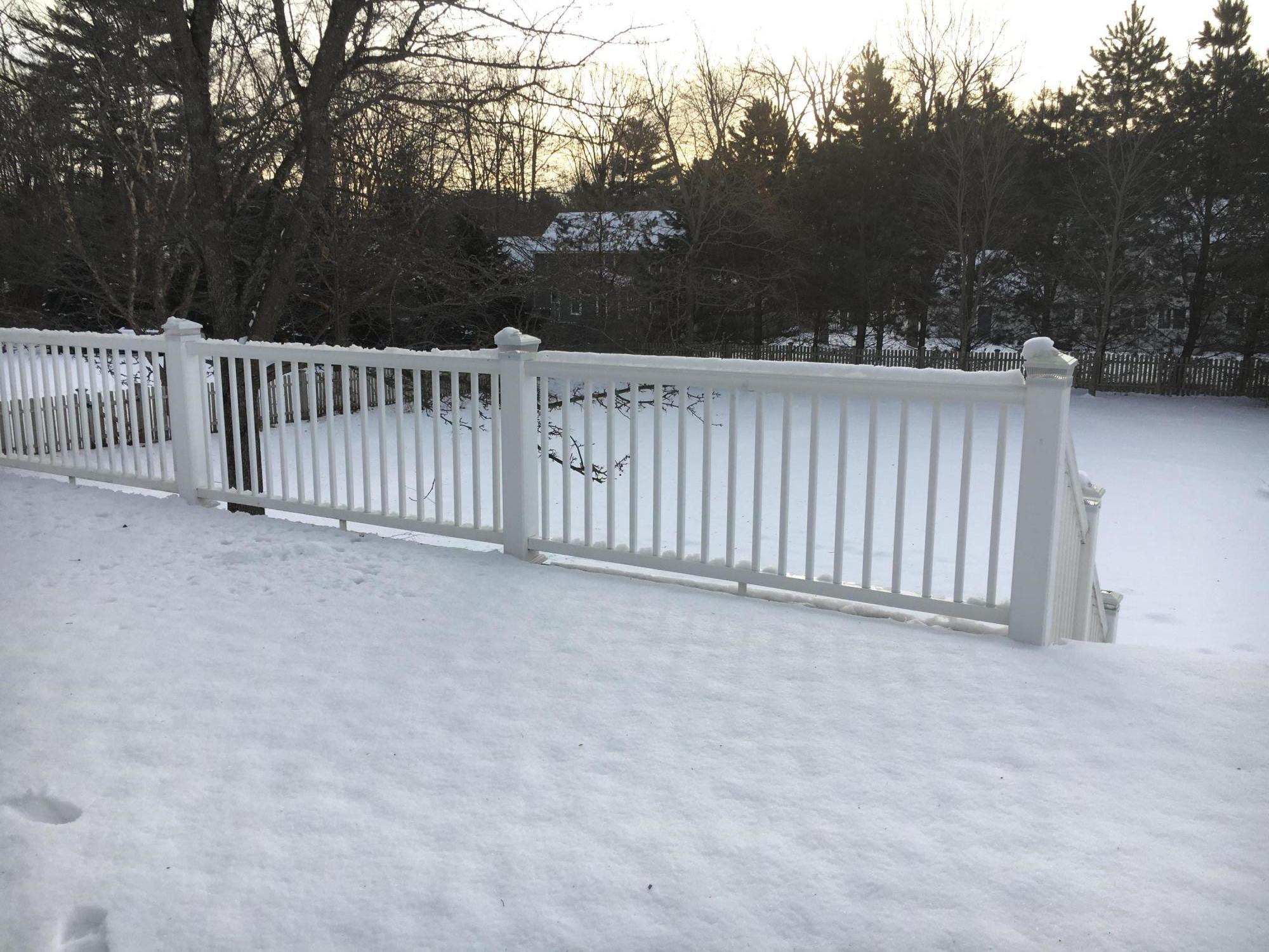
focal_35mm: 29
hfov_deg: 61.7
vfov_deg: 48.2
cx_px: 634
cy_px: 476
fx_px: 1063
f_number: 2.2
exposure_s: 1/718
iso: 25
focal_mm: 4.15
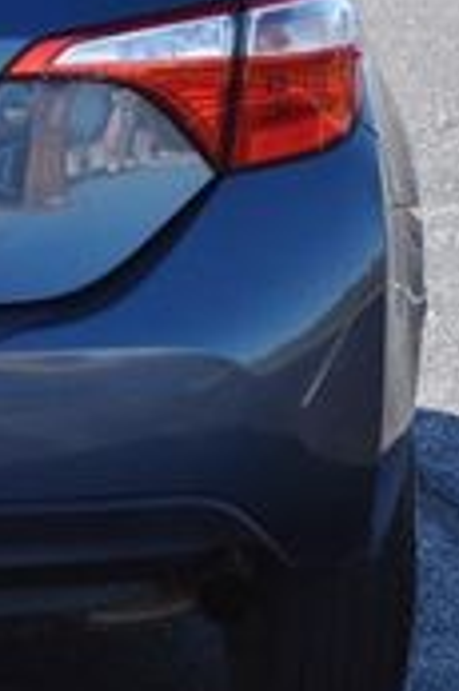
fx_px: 5841
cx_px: -212
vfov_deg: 6.7
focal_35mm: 305
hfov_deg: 4.5
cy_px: -18
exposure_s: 1/250
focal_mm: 55
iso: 160
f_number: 8
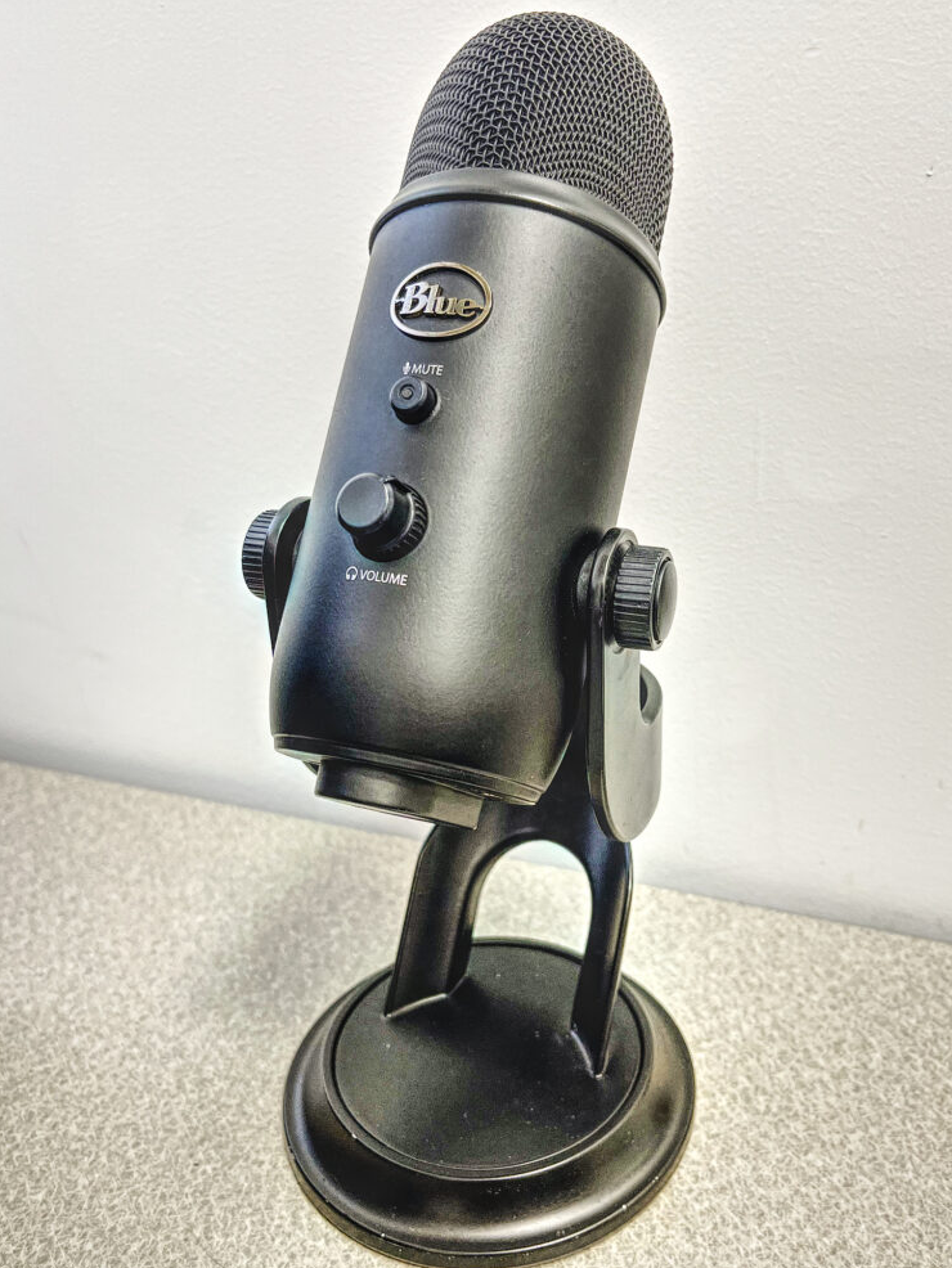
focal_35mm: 27
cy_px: 626
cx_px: 480
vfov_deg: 65.3
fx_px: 990
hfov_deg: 51.4
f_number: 1.6
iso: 80
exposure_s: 1/60
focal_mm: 5.1
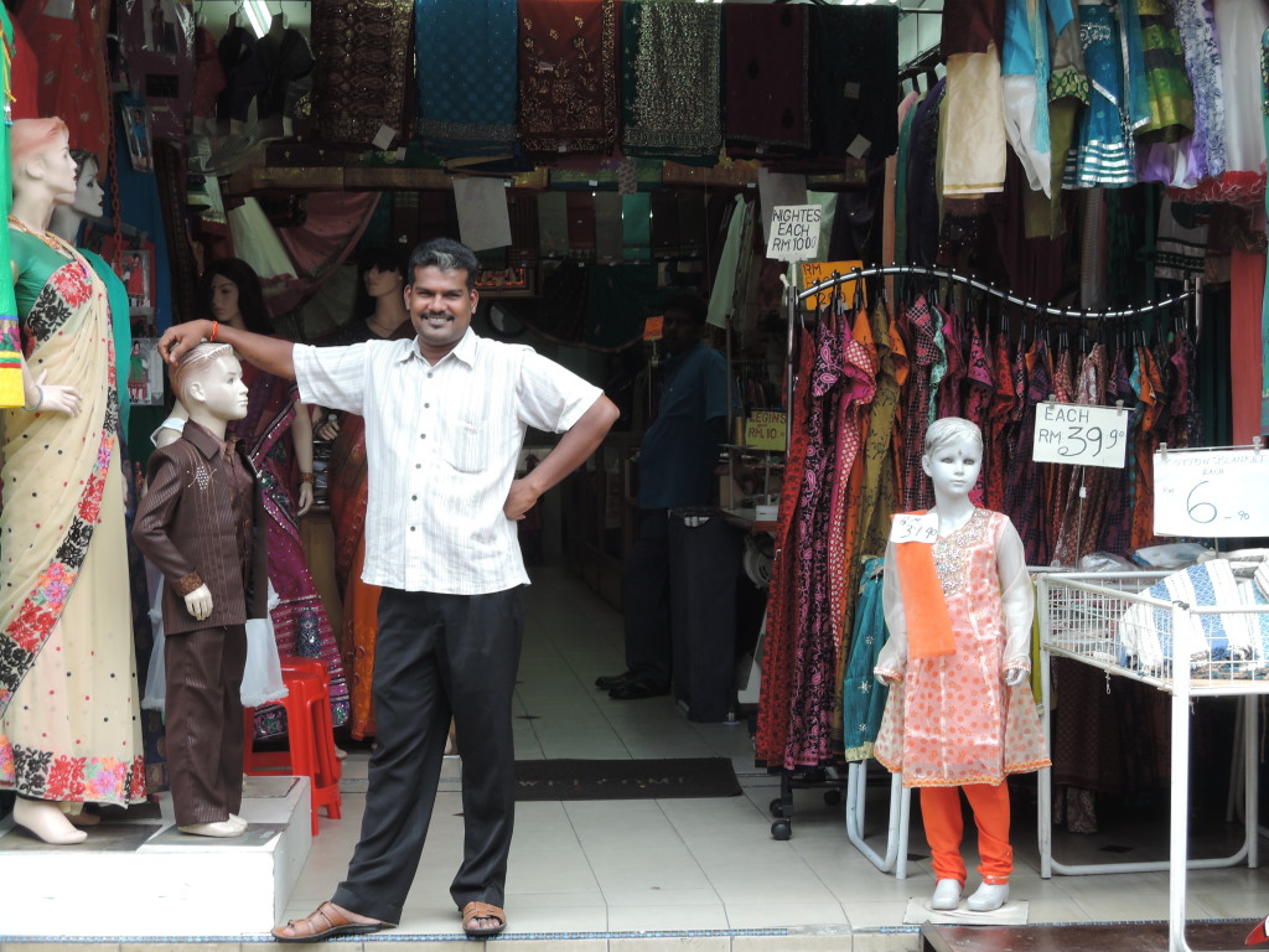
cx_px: 634
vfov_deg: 21.9
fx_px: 2456
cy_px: 476
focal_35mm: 67
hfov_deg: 29.0
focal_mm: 14.3
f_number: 5
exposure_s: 1/100
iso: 110
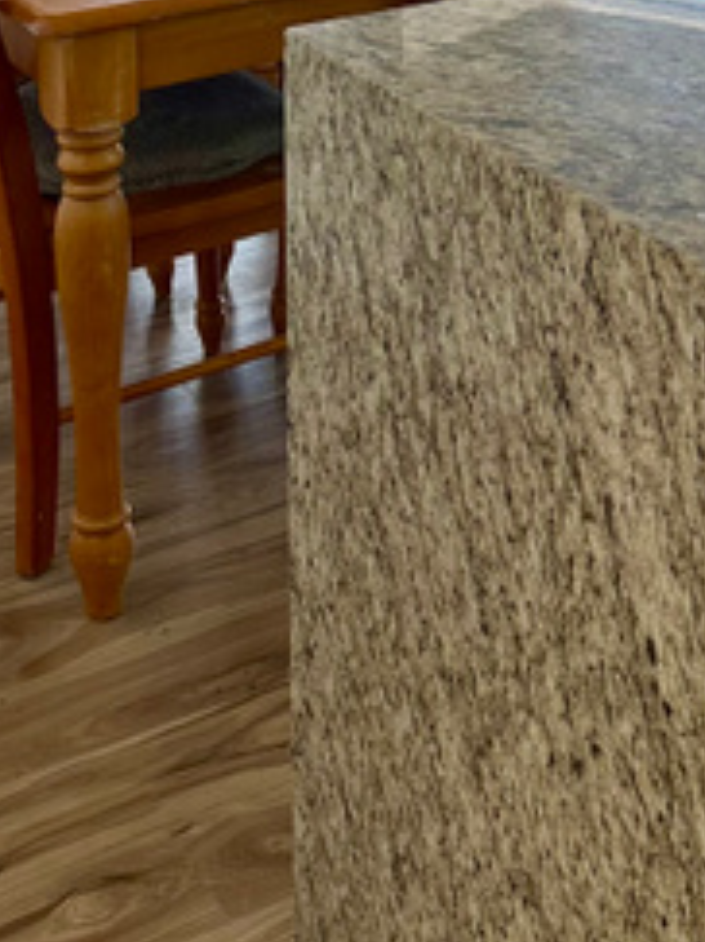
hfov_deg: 19.3
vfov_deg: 22.8
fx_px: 2066
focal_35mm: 76
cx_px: 511
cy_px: -298
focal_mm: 6.86
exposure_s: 1/241
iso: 80
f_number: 1.78
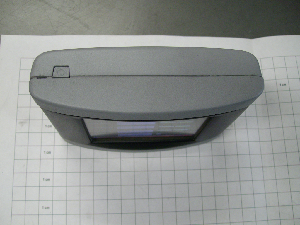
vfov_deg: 39.7
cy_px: 112
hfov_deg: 51.4
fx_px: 312
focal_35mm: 36
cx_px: 150
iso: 160
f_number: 2.7
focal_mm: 6
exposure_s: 1/50
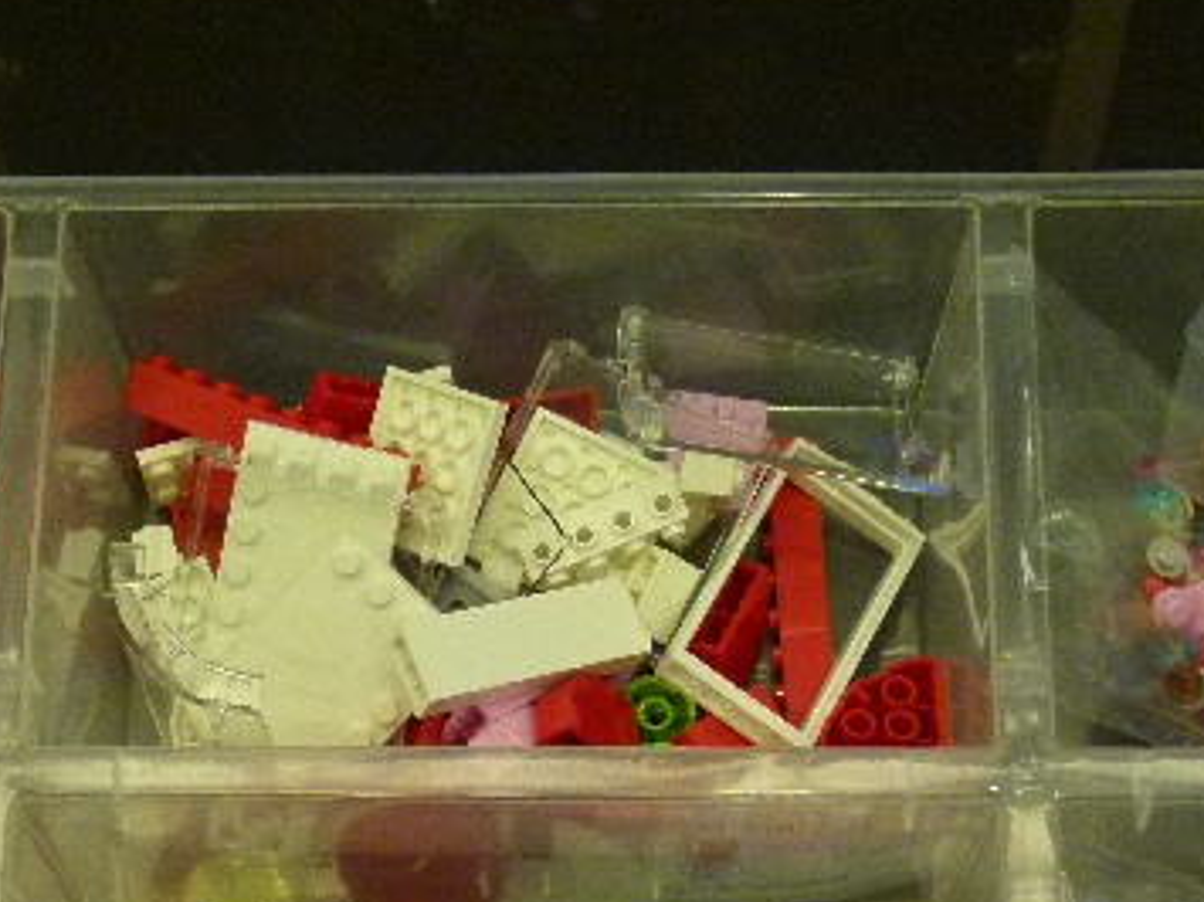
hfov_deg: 21.3
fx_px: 3199
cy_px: 709
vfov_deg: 16.0
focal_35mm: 92
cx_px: 577
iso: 400
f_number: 3.2
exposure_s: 1/50
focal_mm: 9.2
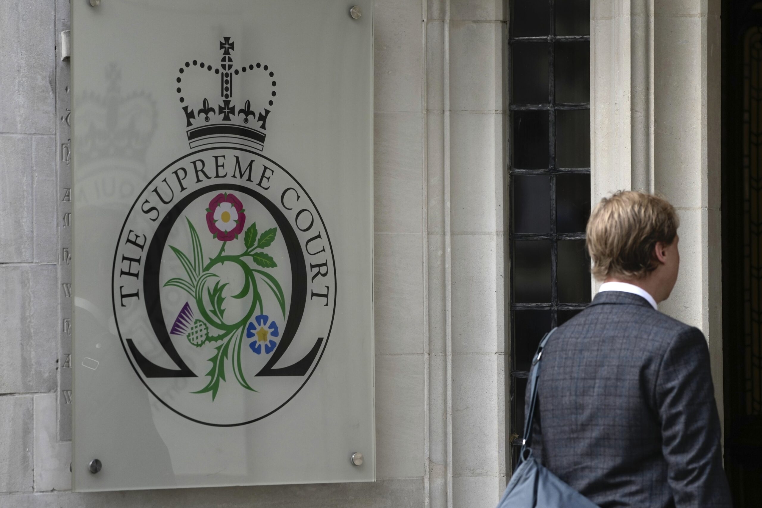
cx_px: 381
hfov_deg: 10.3
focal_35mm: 200
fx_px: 4233
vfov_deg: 6.9
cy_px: 254
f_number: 2.8
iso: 320
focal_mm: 200
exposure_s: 1/800
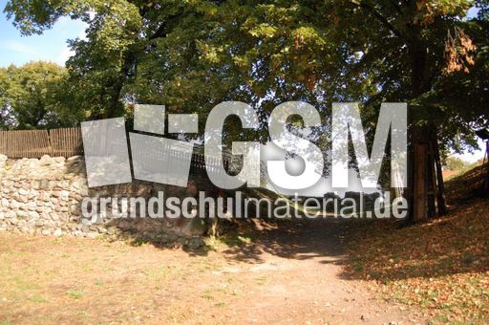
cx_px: 244
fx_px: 366
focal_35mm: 27
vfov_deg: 47.8
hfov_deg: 67.4
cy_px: 162
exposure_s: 1/4000
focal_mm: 18
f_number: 3.5
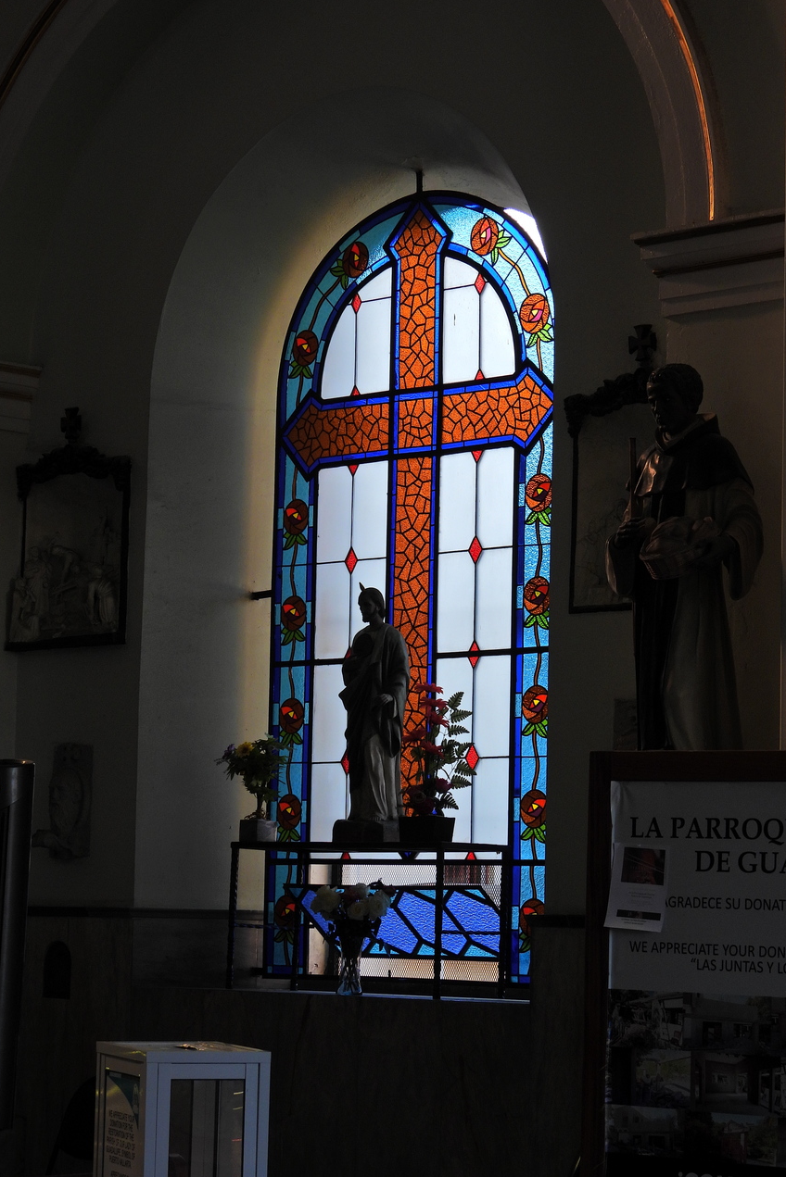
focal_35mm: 89
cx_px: 442
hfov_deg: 15.4
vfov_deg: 22.9
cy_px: 587
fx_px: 2913
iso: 100
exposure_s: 1/100
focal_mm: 15.2
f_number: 4
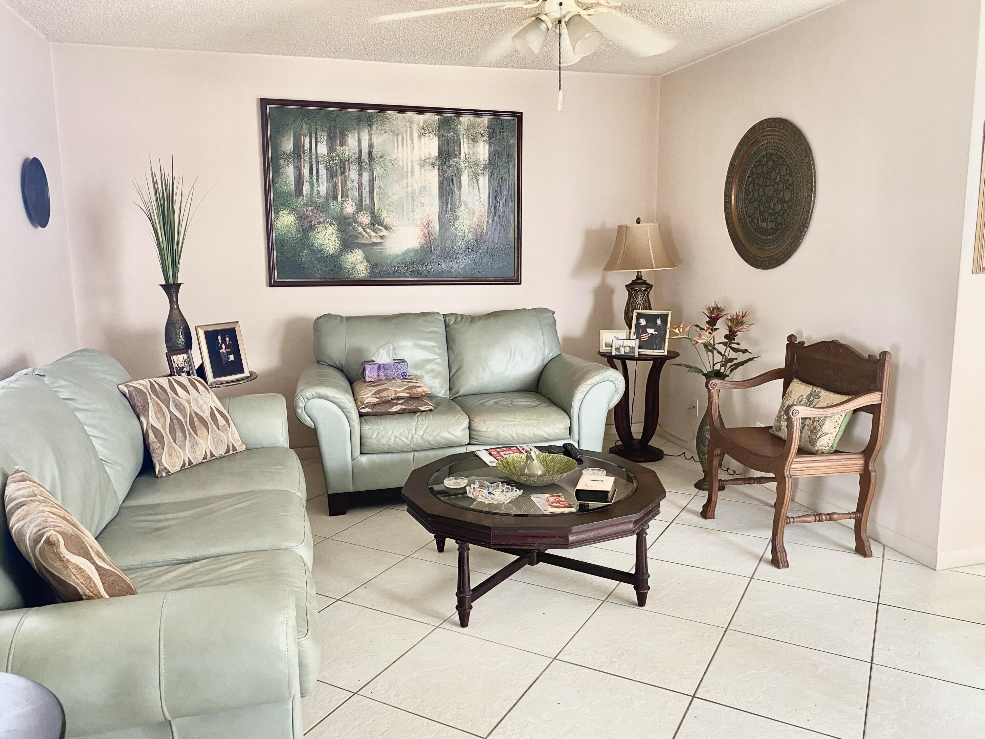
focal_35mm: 26
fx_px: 740
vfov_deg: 53.1
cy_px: 370
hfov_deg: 67.3
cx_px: 492
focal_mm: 4.25
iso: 320
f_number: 1.8
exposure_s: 1/60
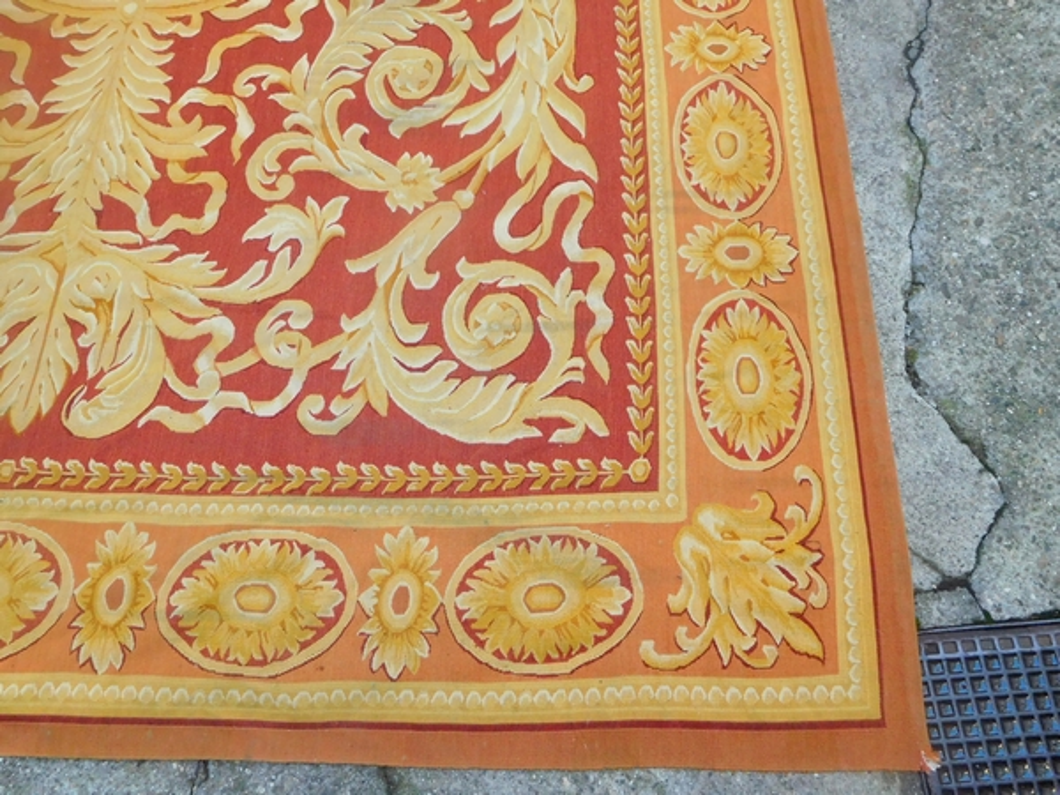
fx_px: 766
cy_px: 398
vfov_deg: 54.9
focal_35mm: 25
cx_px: 530
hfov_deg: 69.4
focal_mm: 4.5
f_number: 3.4
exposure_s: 1/30
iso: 320
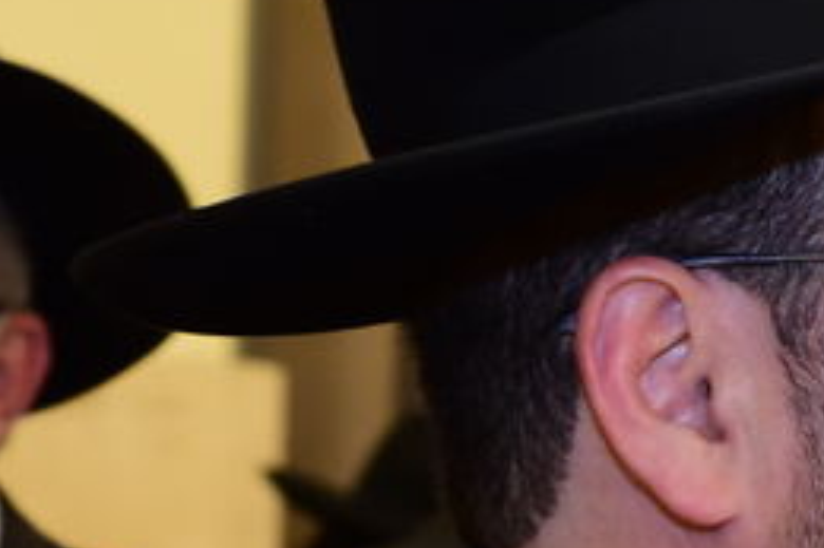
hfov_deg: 8.2
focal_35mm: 237
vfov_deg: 5.8
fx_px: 5421
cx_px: 1708
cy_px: 722
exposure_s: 1/125
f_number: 5
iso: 1600
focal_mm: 44
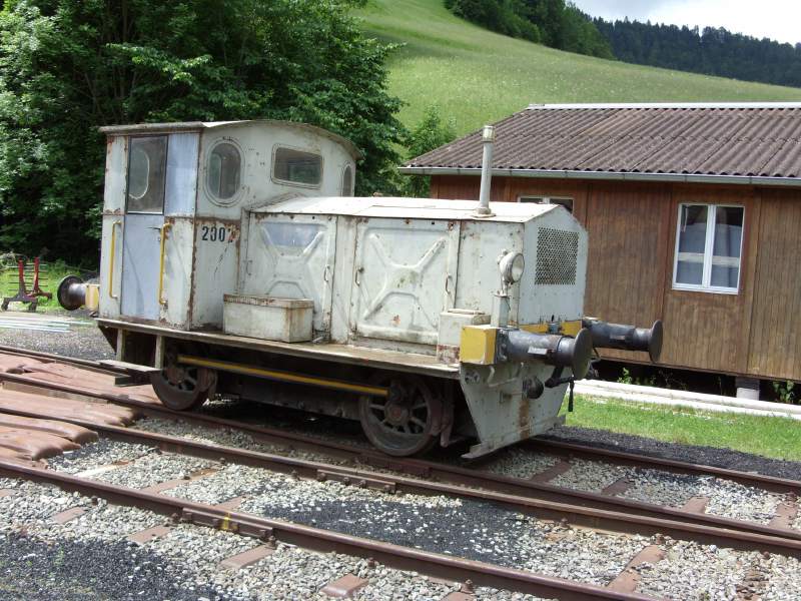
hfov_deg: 49.0
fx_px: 879
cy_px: 300
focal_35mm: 38
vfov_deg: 37.7
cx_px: 400
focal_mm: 6.3
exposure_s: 1/438
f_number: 2.8
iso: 50
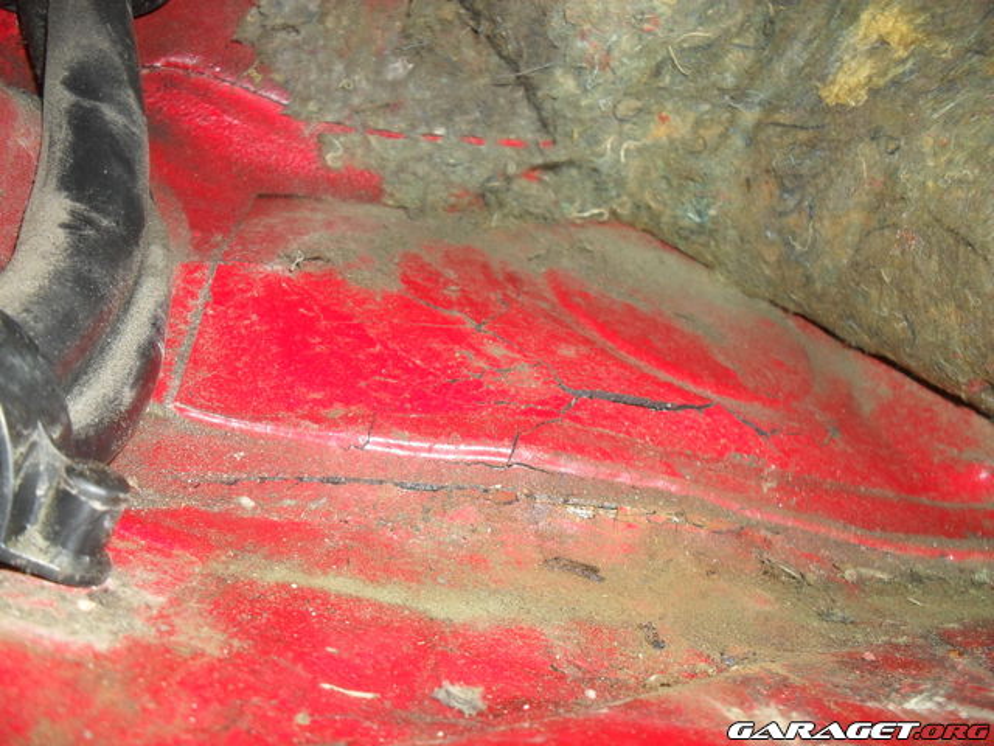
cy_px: 373
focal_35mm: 35
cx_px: 497
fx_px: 1005
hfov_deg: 52.6
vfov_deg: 40.7
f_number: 3.2
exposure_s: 1/45
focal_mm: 6.3
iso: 200
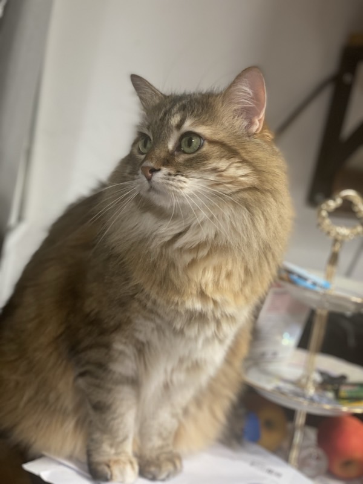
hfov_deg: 28.0
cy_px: 242
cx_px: 182
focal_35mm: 52
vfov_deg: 36.8
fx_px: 727
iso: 160
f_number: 2
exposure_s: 1/33
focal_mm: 6
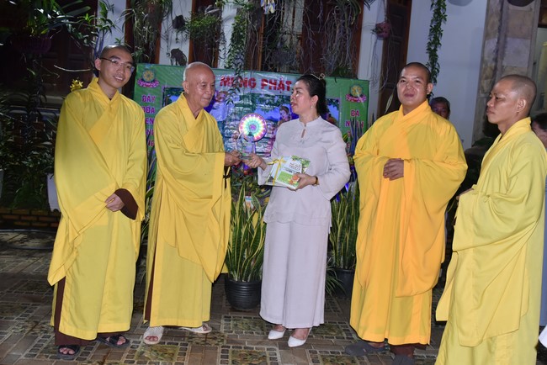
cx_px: 274
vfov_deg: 37.9
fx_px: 532
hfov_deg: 54.4
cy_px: 182
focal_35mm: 35
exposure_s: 1/60
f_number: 5.6
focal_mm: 35
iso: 1600
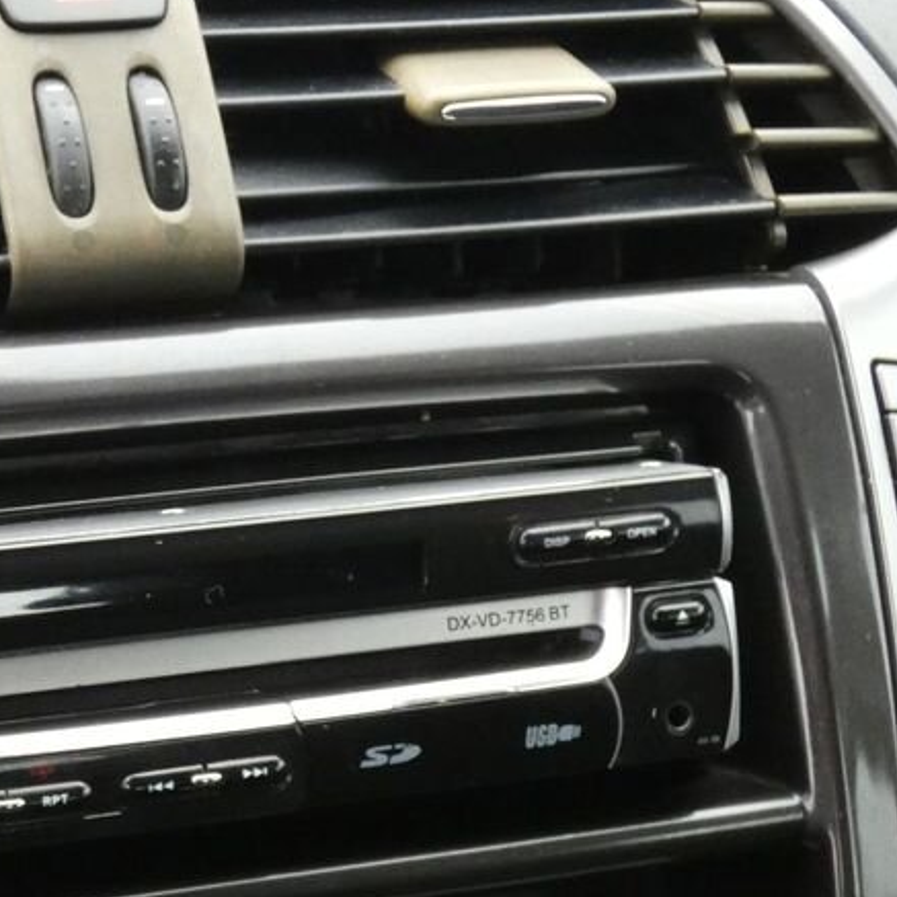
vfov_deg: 19.5
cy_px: 577
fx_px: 2609
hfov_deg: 19.2
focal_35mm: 89
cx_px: 113
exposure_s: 1/80
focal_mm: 7.8
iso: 1000
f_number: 5
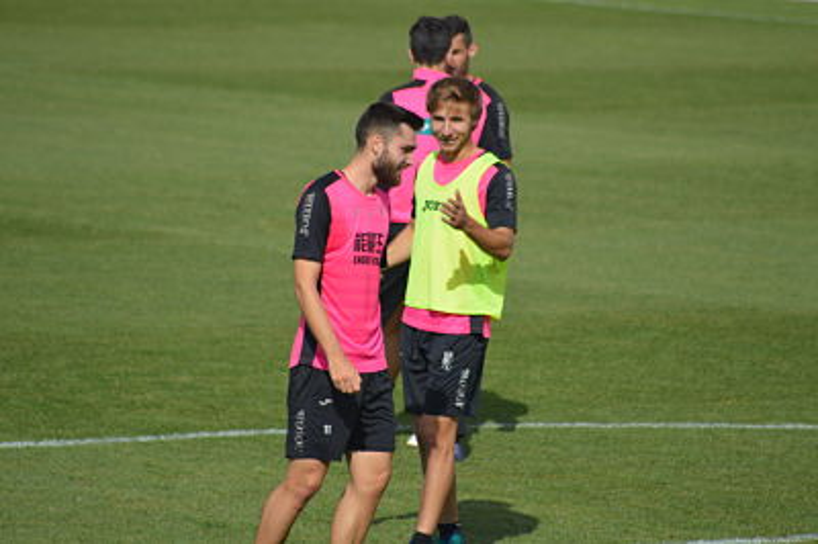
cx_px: 409
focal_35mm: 450
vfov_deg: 3.0
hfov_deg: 4.6
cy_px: 272
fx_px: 10216
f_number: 5.6
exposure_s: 1/2000
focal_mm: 300
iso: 280
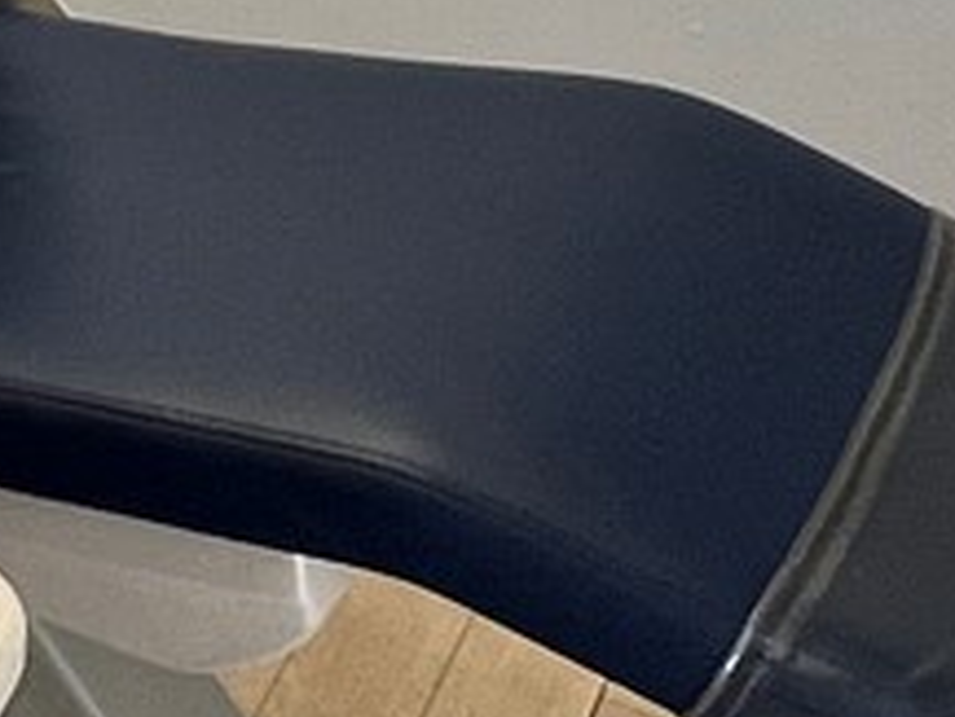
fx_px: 2650
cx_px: -704
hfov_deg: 17.2
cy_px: -563
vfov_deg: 13.8
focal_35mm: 96
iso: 125
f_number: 1.8
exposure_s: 1/120
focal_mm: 1.57
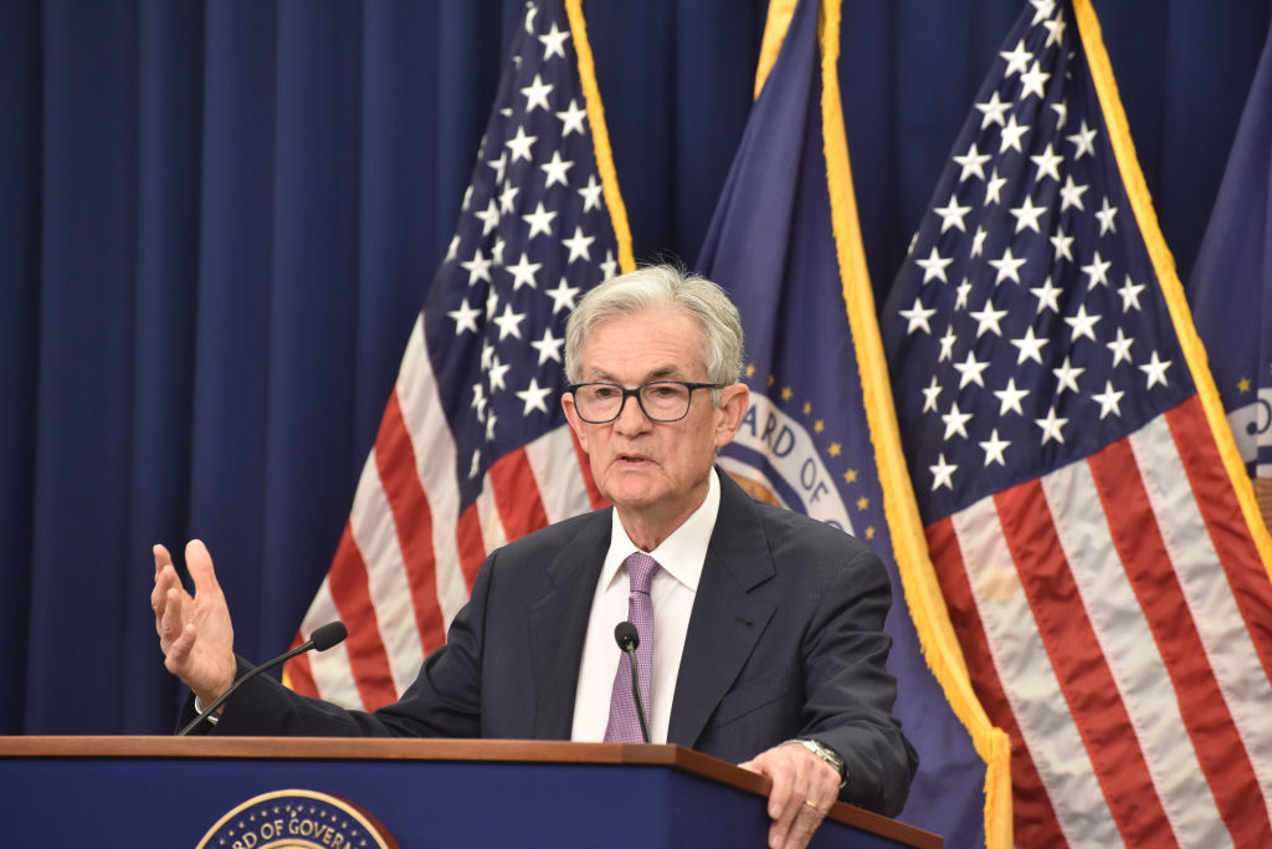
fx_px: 6890
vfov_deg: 7.0
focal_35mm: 195
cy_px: 424
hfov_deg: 10.5
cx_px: 636
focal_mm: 195
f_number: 7.1
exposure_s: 1/200
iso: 2500
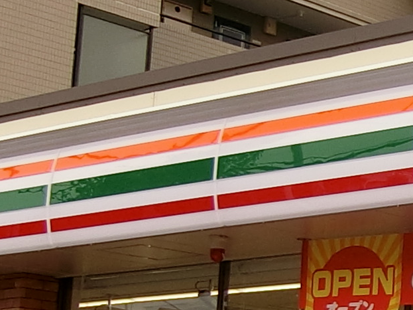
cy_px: 269
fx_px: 1455
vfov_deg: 12.1
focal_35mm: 122
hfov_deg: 14.0
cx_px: 788
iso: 80
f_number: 2.7
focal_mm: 4.06
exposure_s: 1/160
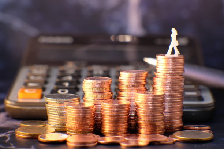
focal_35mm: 128
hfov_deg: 16.0
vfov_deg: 10.7
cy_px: 74
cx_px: 112
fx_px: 796
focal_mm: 85
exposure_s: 1/160
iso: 400
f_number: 4.5
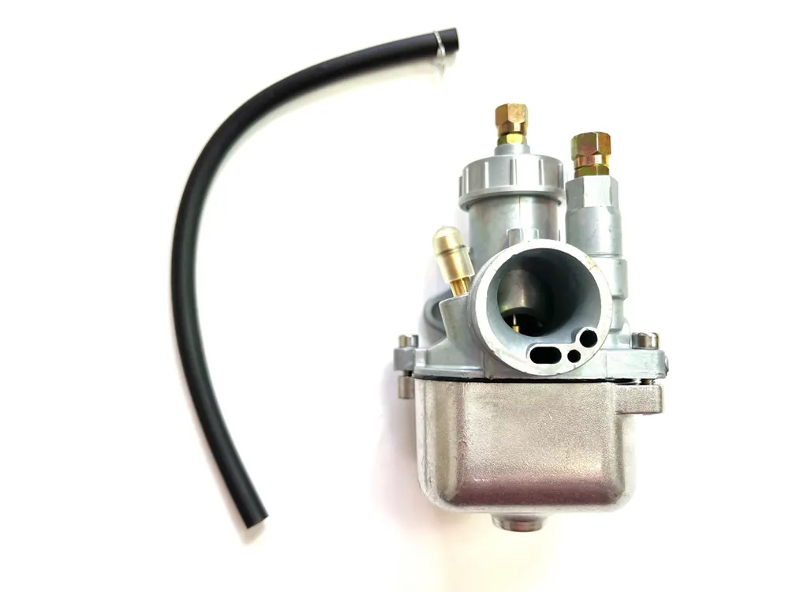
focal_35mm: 26
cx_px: 394
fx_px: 593
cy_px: 296
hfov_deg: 67.3
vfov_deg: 53.1
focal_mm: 5.1
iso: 32
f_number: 1.6
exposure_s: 1/244
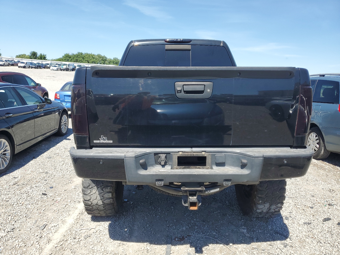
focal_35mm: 26
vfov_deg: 53.1
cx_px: 170
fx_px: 255
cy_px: 128
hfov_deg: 67.3
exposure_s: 1/2000
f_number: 1.5
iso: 50
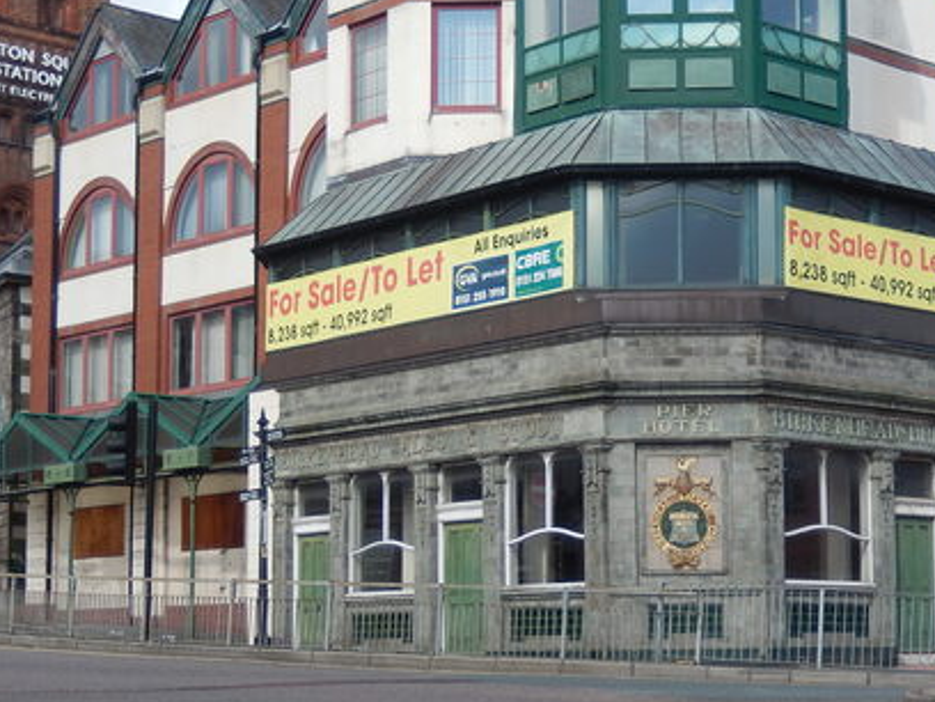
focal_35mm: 80
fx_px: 2161
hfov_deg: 24.3
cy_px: 450
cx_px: 635
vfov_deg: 18.4
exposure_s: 1/640
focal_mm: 9.2
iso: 125
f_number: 4.5
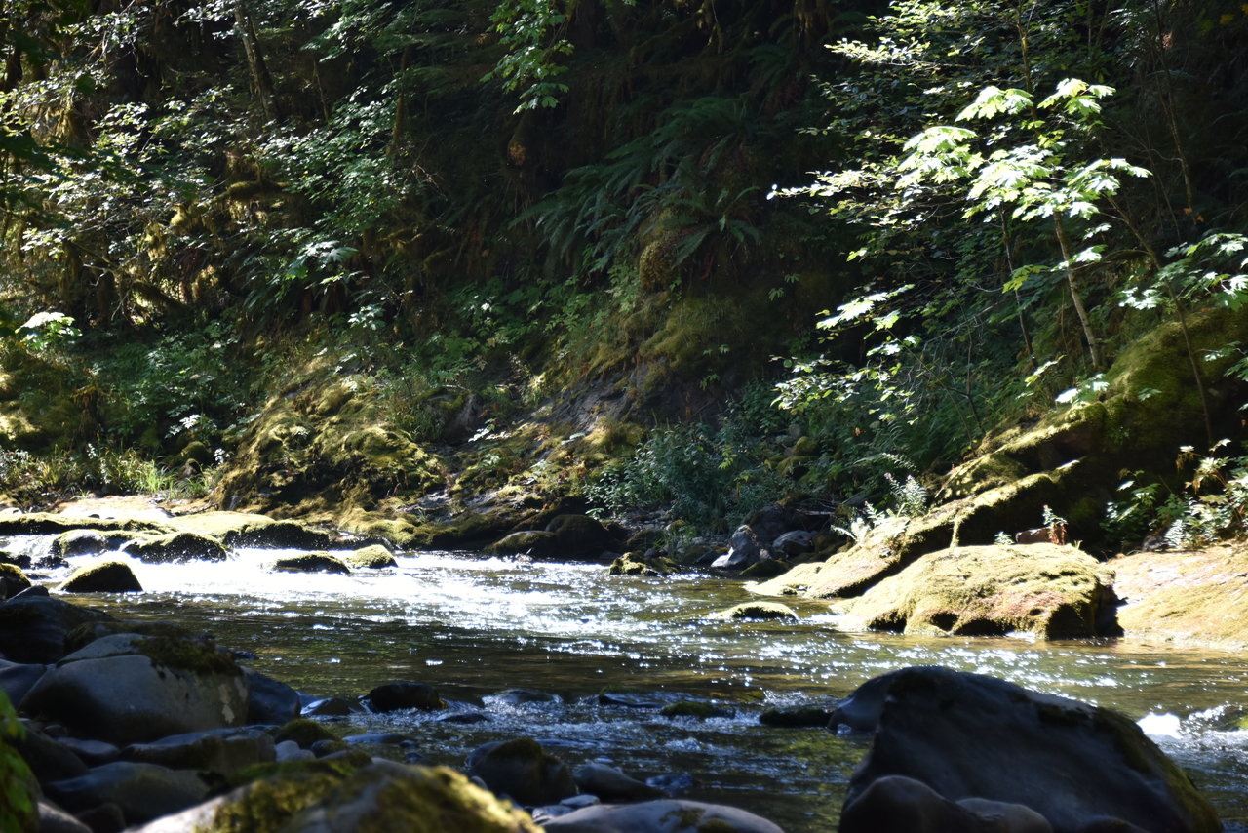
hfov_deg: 15.2
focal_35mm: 135
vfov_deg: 10.2
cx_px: 624
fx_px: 4681
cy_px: 416
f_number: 5.6
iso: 640
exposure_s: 1/320
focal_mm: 135
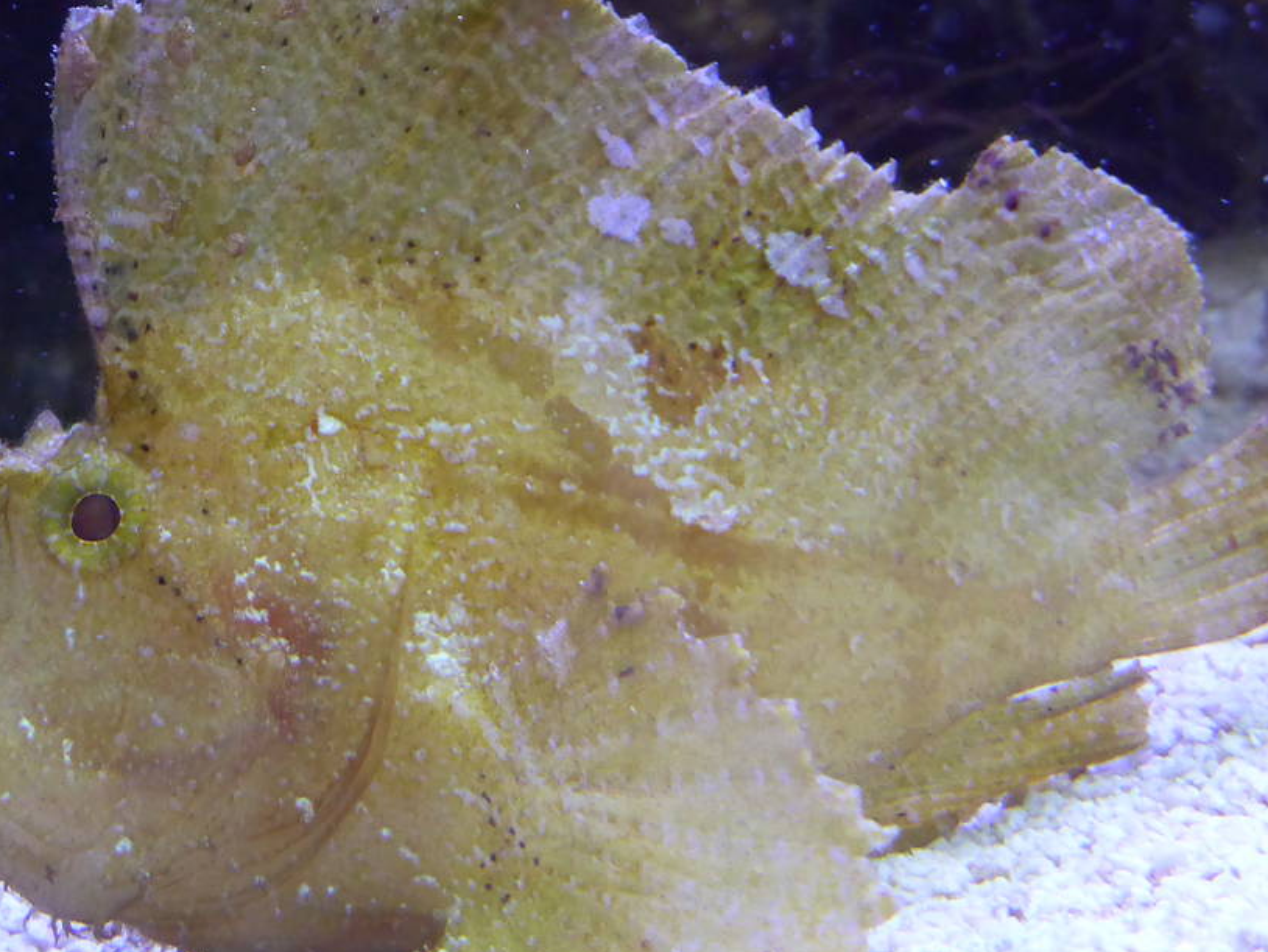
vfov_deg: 13.2
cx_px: 545
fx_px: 4104
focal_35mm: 112
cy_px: 337
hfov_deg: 17.6
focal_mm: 9.7
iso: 400
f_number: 4.6
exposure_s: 1/50
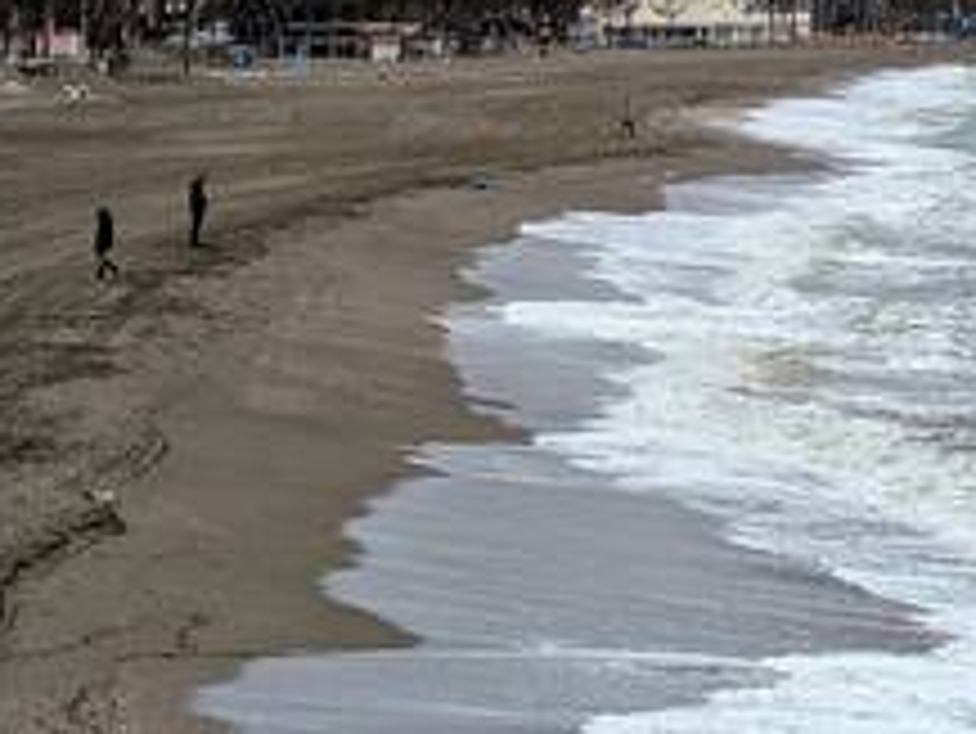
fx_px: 4485
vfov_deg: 9.1
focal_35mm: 159
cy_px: -392
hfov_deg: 12.3
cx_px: 989
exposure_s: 1/1727
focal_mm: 6.81
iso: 52
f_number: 1.85
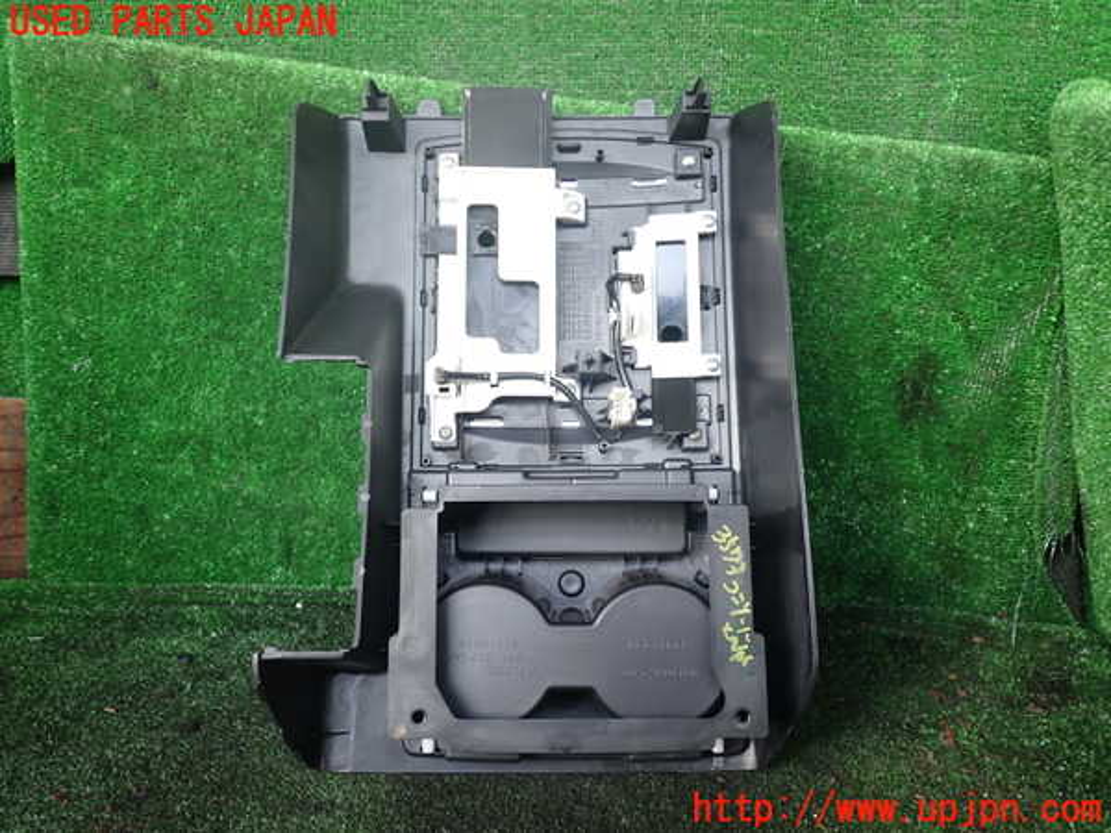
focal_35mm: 30
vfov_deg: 46.8
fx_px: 963
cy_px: 416
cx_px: 556
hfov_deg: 60.0
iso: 200
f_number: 2.3
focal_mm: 5.4
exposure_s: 1/50
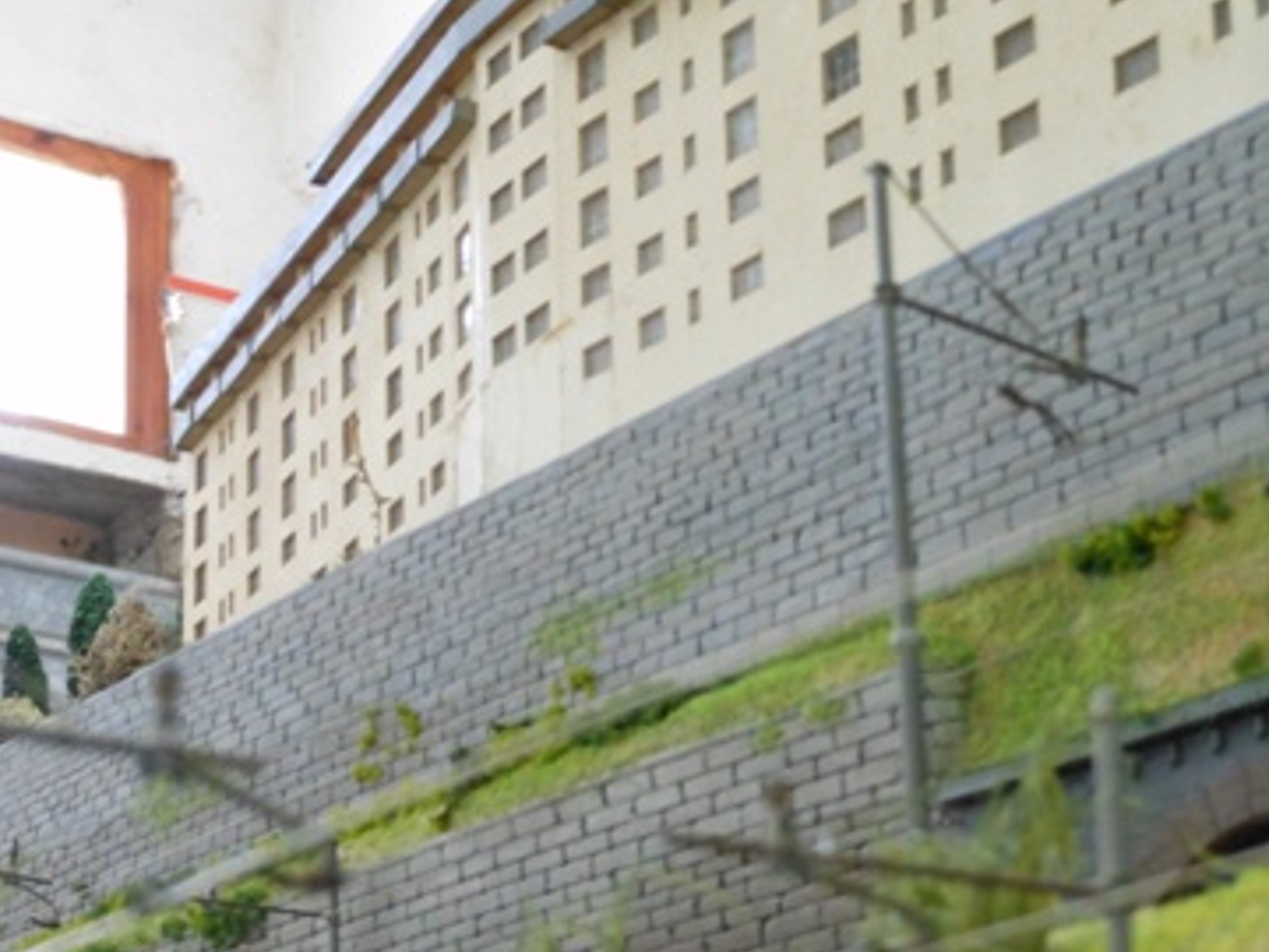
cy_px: 797
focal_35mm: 80
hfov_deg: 24.4
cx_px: 677
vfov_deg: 18.2
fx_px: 2933
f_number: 4.6
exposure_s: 1/13
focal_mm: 8.1
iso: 400
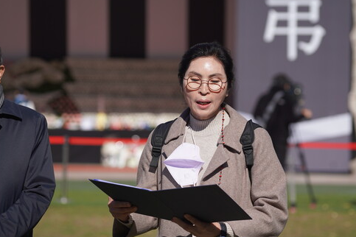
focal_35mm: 164
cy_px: 124
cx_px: 198
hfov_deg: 12.5
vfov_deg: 8.4
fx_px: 1622
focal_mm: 132
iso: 100
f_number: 4.5
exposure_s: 1/1250
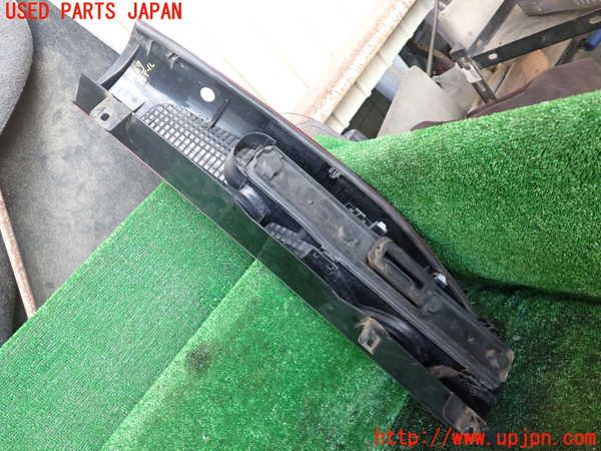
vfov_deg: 46.8
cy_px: 226
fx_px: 521
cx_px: 300
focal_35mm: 30
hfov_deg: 60.0
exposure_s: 1/30
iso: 400
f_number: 2.3
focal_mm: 5.4
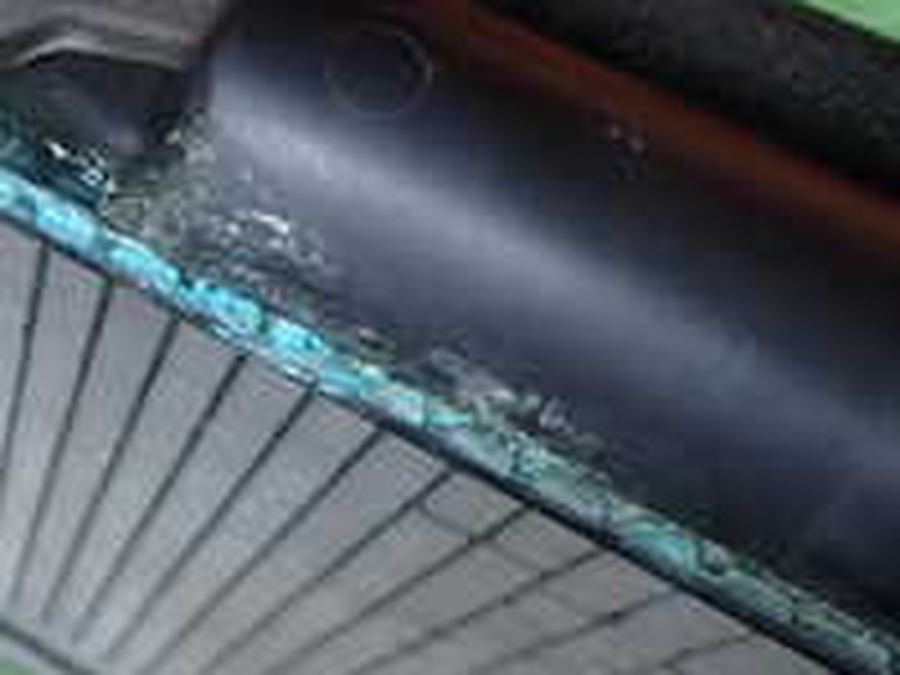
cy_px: -104
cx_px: -198
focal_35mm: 75
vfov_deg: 18.7
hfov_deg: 23.6
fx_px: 1950
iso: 100
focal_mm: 4.5
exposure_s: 1/160
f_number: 2
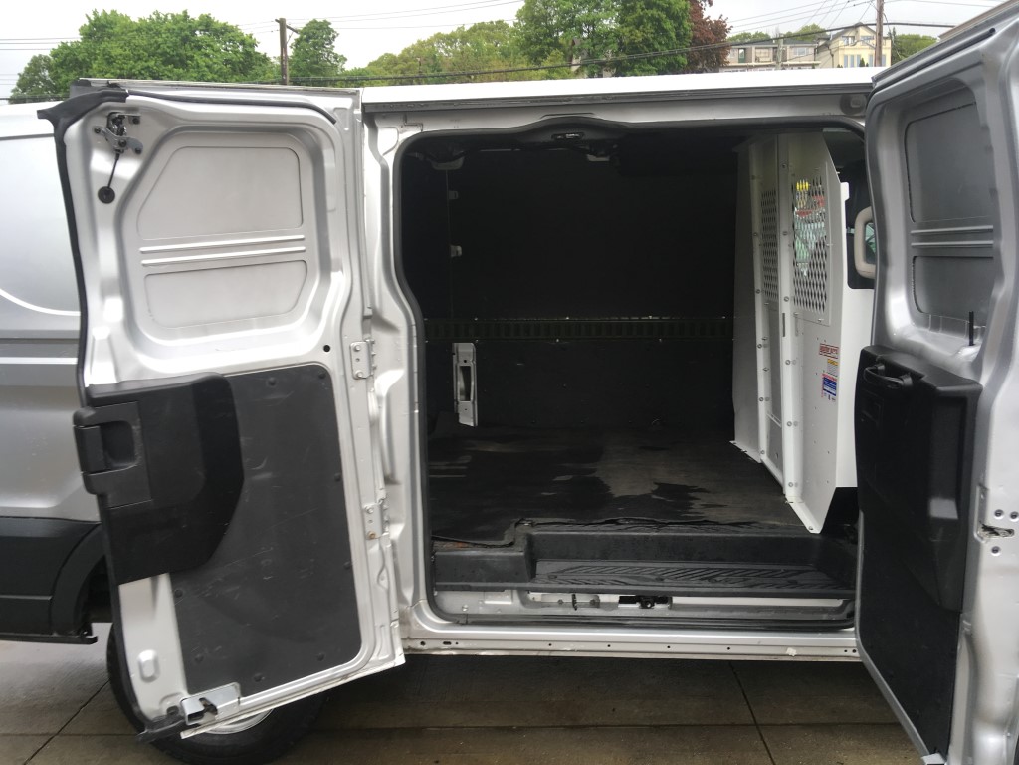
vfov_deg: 48.2
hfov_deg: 61.7
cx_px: 510
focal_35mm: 29
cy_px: 382
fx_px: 854
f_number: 2.2
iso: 25
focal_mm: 4.15
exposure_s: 1/120
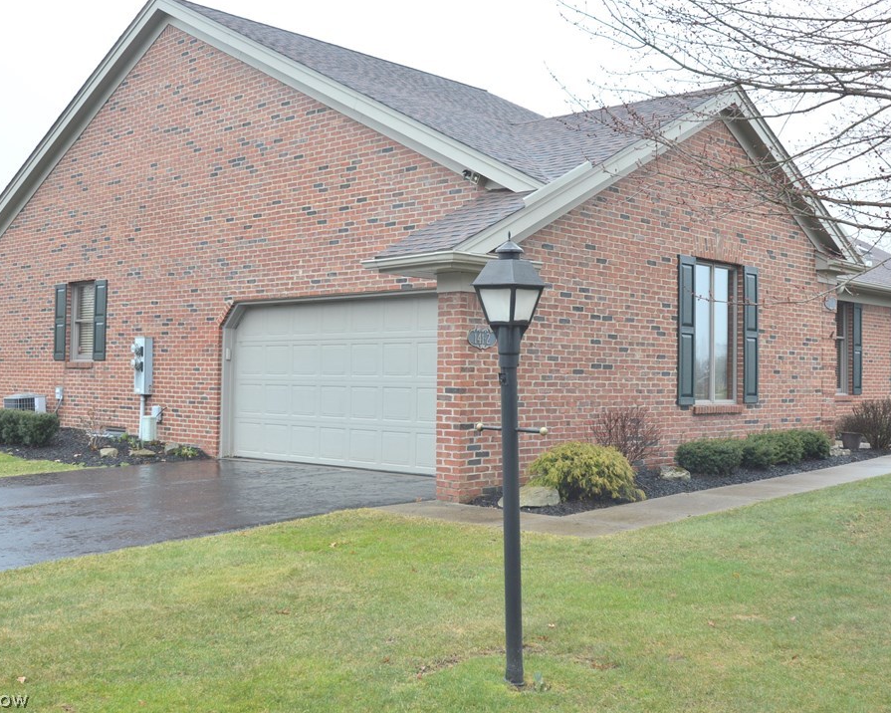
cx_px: 468
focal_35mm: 41
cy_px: 356
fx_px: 1081
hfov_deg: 44.8
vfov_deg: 36.5
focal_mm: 24
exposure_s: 1/125
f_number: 5.6
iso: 200
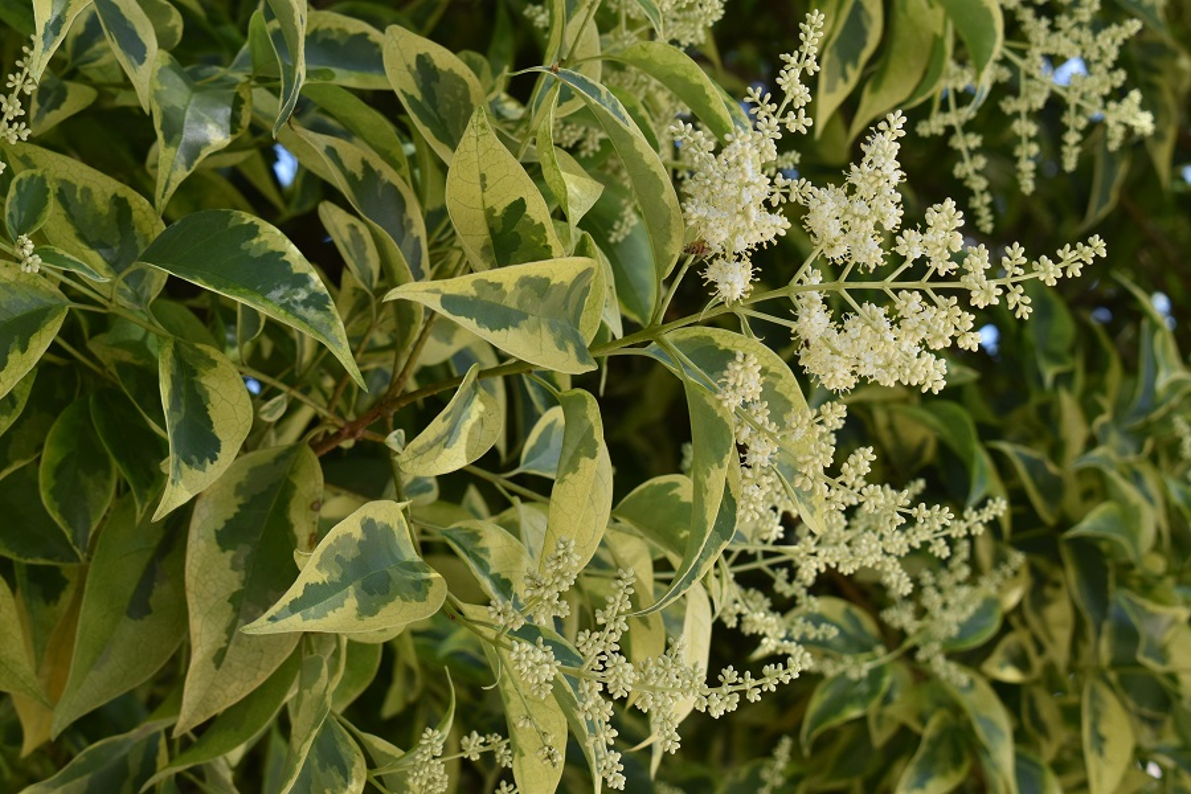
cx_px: 596
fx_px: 2729
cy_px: 397
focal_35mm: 82
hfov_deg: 24.6
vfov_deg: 16.6
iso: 280
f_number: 8
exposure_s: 1/250
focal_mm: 55
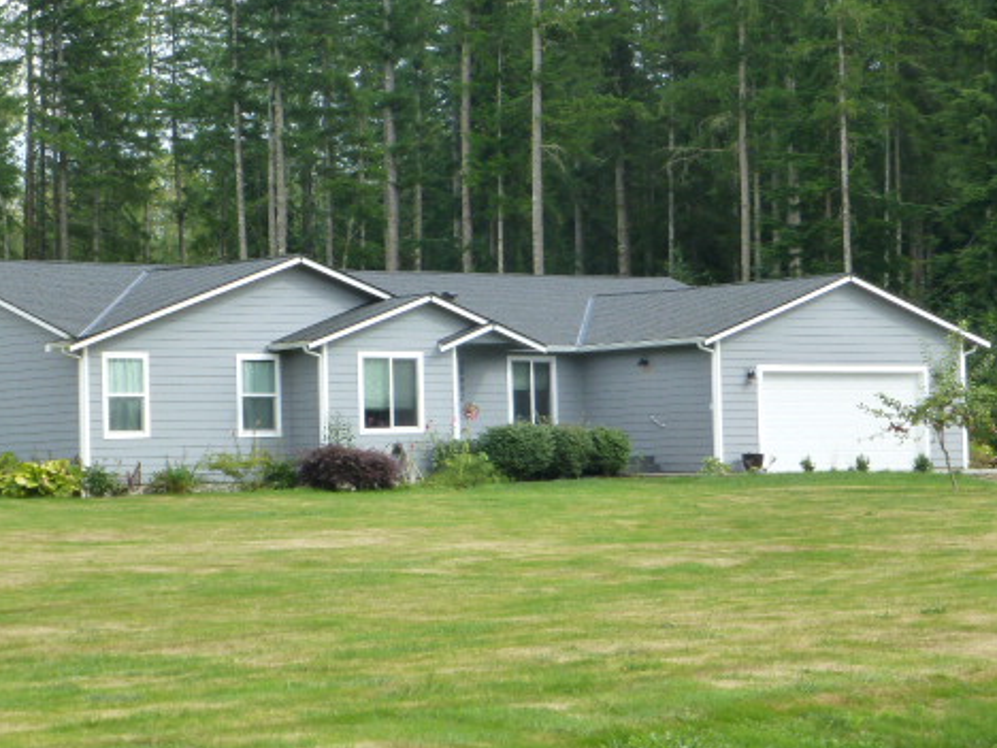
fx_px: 3543
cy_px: 358
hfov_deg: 16.0
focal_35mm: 123
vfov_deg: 12.0
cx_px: 424
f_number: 5.2
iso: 320
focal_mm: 16.1
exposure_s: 1/250
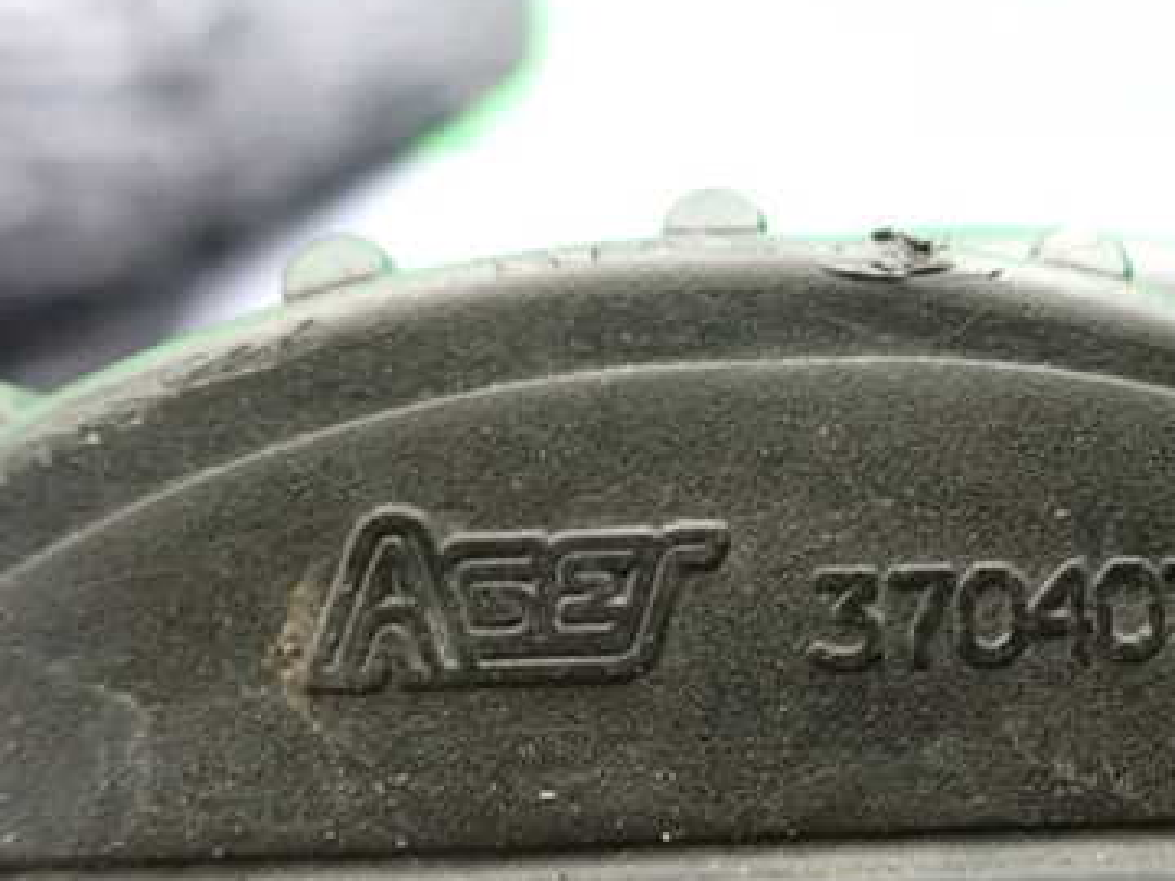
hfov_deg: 37.1
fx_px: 1697
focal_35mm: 50
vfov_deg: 29.0
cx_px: 901
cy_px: 558
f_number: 2.3
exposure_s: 1/30
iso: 1600
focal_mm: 5.4
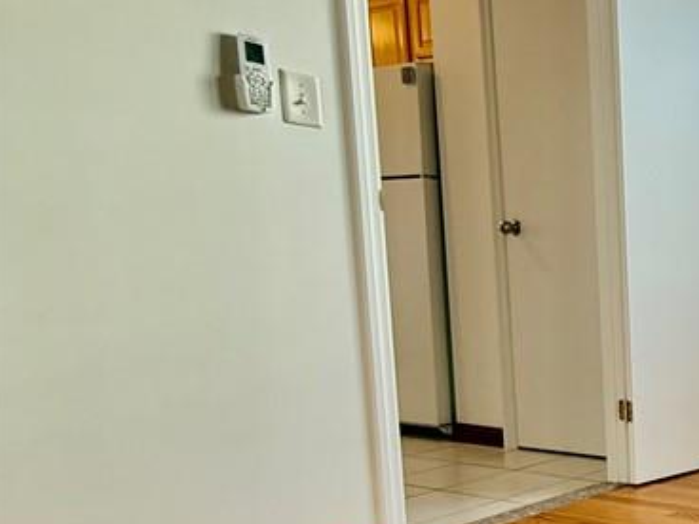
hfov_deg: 32.1
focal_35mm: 39
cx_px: 965
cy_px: 363
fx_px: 788
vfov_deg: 36.3
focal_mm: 2.22
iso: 320
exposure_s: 1/94
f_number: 2.2
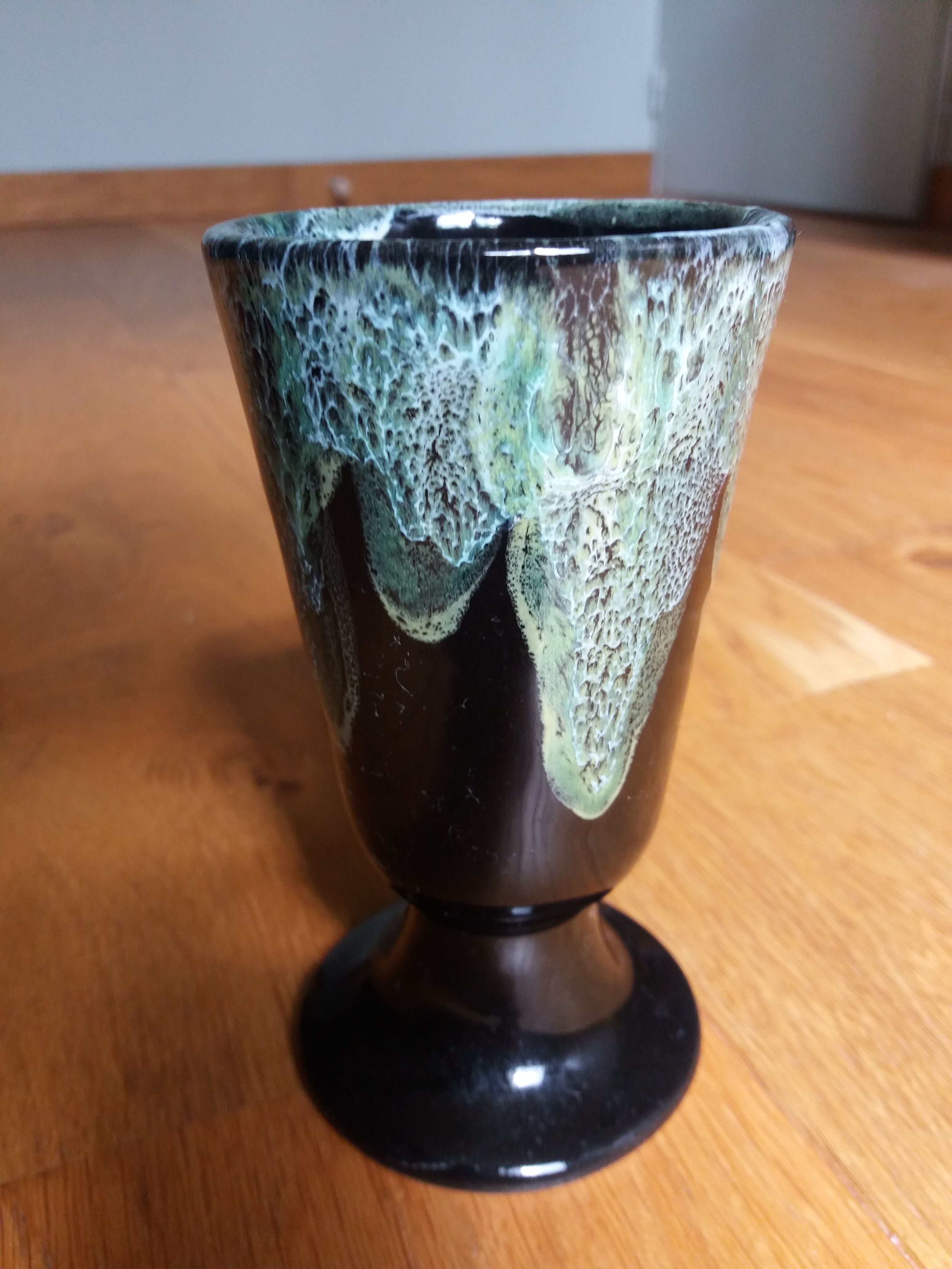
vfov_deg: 63.4
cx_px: 476
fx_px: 1027
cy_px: 634
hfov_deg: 49.7
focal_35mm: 28
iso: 100
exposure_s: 1/33
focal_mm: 3.7
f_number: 1.9
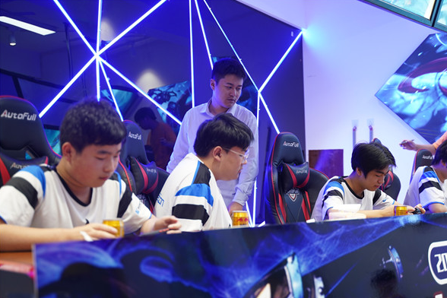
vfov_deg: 27.5
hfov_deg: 40.3
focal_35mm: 49
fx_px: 608
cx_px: 227
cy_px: 151
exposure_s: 1/100
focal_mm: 48
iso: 640
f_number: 2.8
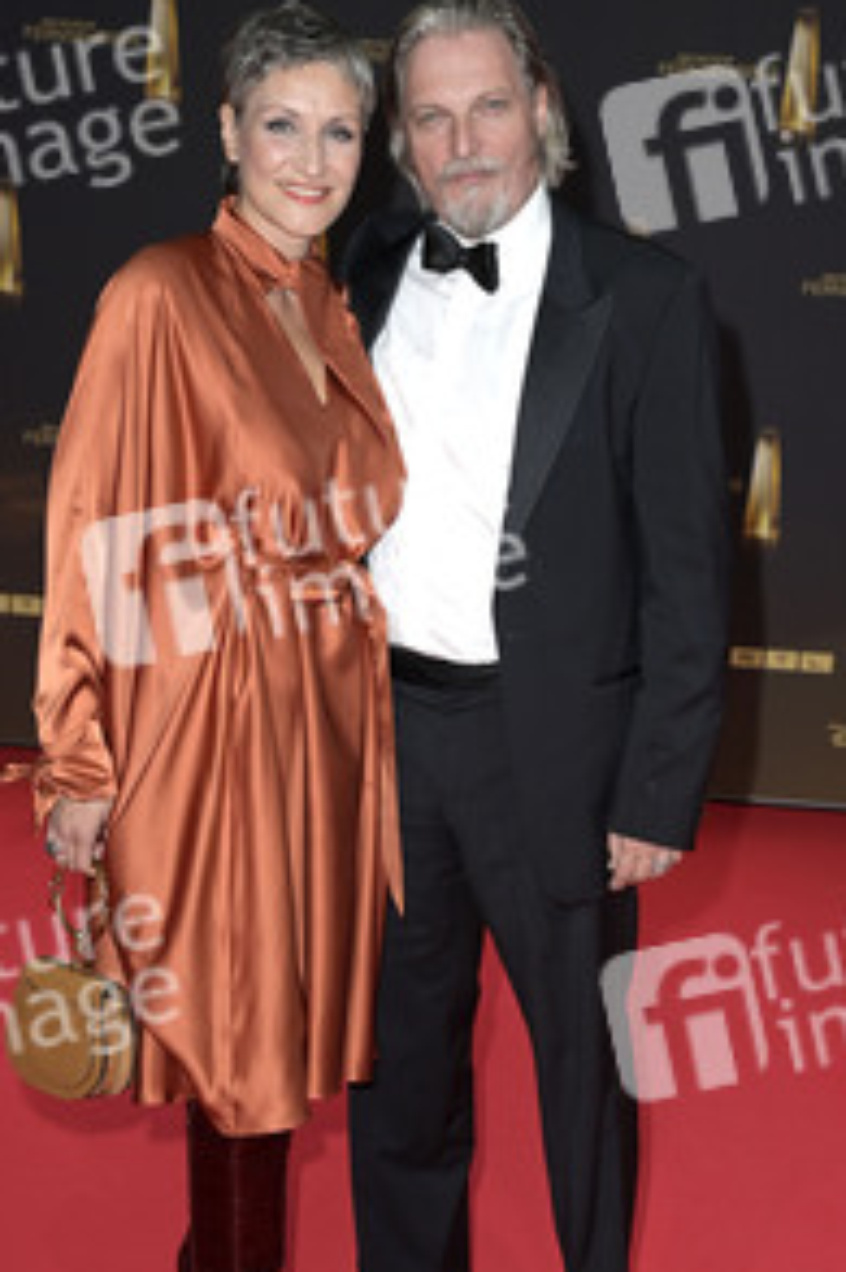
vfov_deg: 28.4
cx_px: 430
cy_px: 781
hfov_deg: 19.2
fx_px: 2506
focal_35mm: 71
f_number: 5
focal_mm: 52
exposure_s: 1/250
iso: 1000
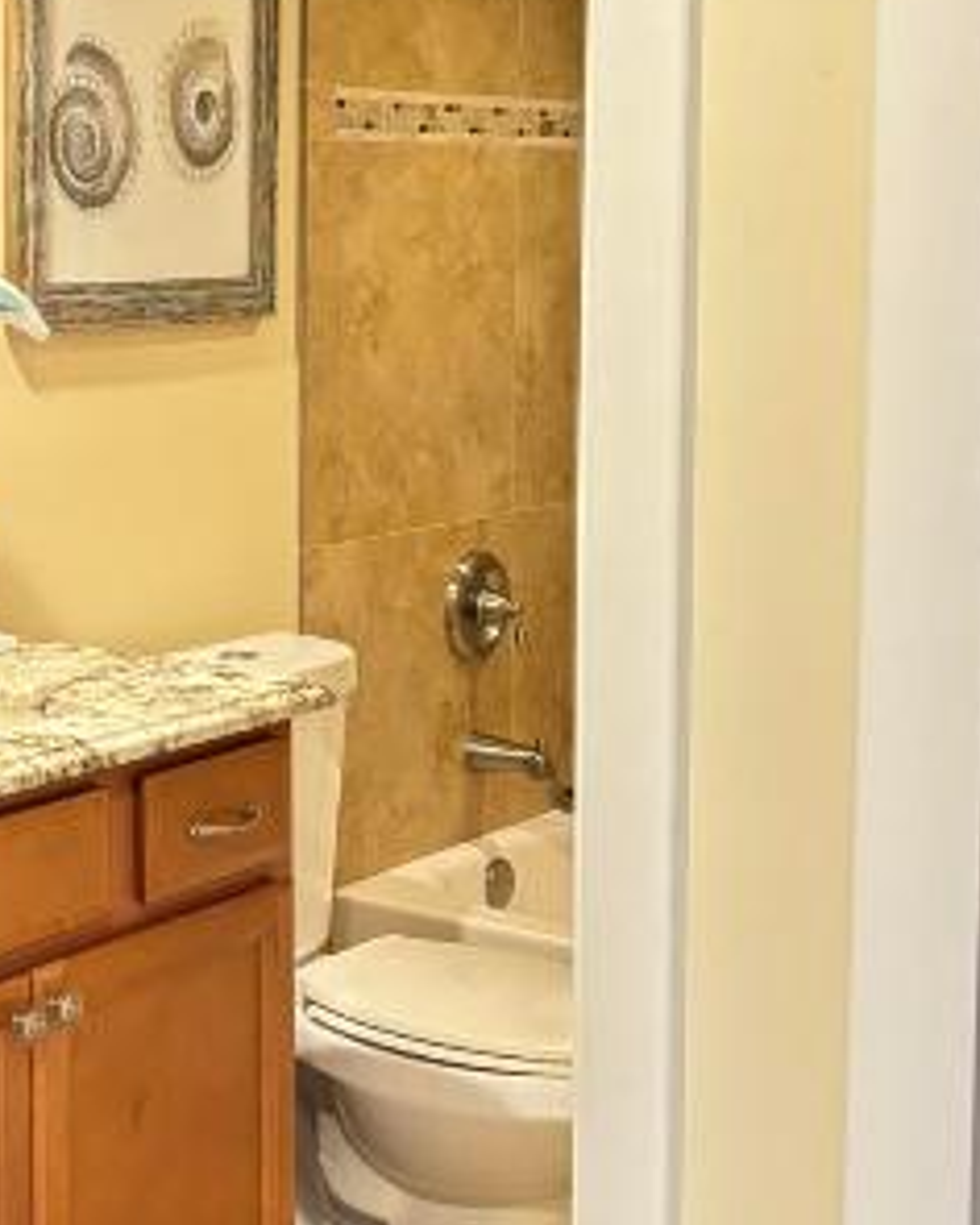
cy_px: 469
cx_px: 12
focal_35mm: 66
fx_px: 2393
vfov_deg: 28.6
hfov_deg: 22.3
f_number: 1.6
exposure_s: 1/60
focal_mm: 5.96
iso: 400
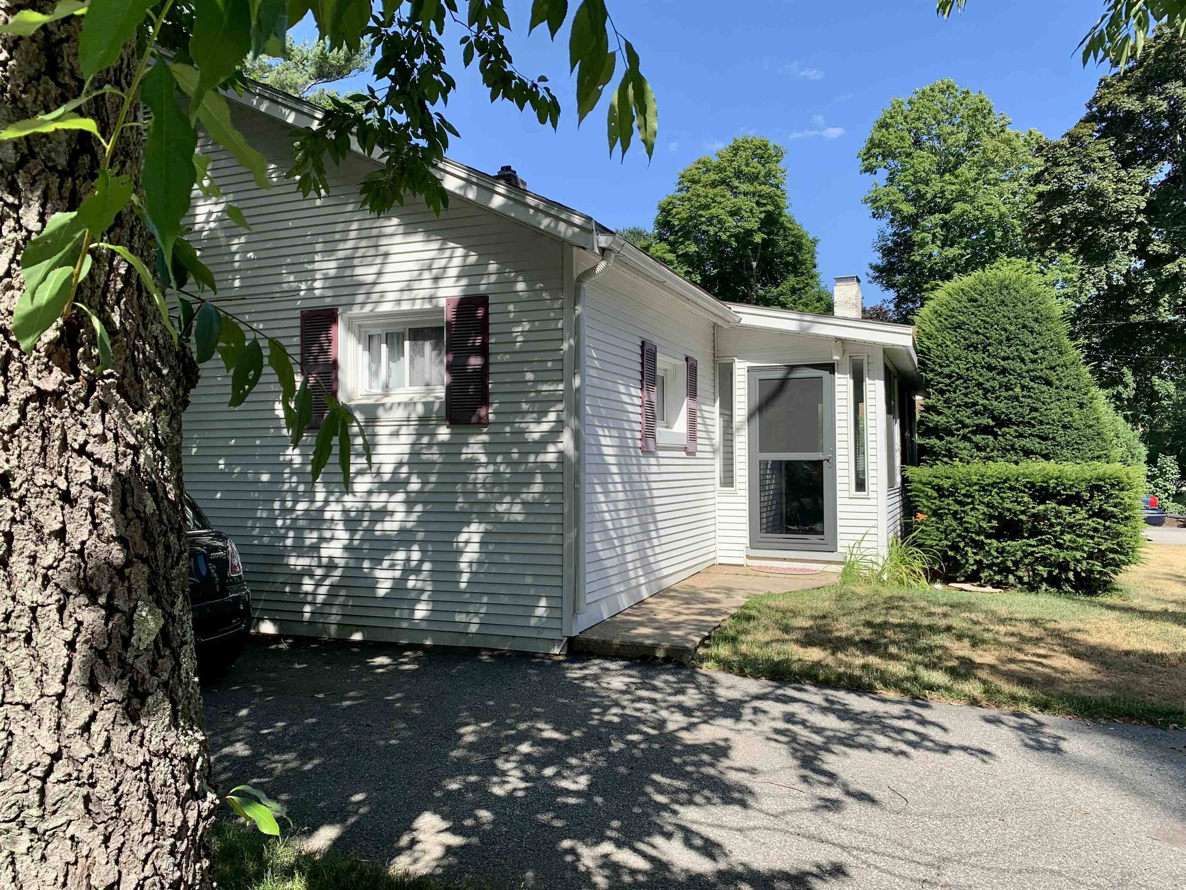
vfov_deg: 53.1
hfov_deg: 67.3
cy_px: 445
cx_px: 593
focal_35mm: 26
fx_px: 891
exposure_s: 1/1100
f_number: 1.8
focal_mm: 4.25
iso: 25
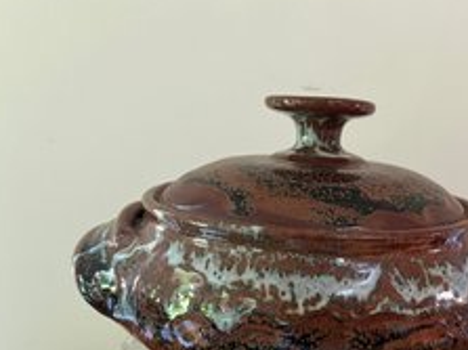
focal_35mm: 40
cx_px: 333
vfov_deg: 35.3
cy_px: 255
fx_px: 540
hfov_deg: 45.7
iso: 400
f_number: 1.5
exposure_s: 1/60
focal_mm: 5.7
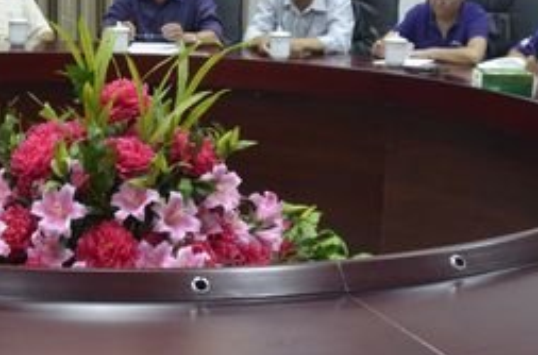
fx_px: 1237
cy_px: 84
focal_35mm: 83
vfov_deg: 16.3
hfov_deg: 24.3
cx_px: 134
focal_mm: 28
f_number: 3.5
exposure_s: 1/30
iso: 900
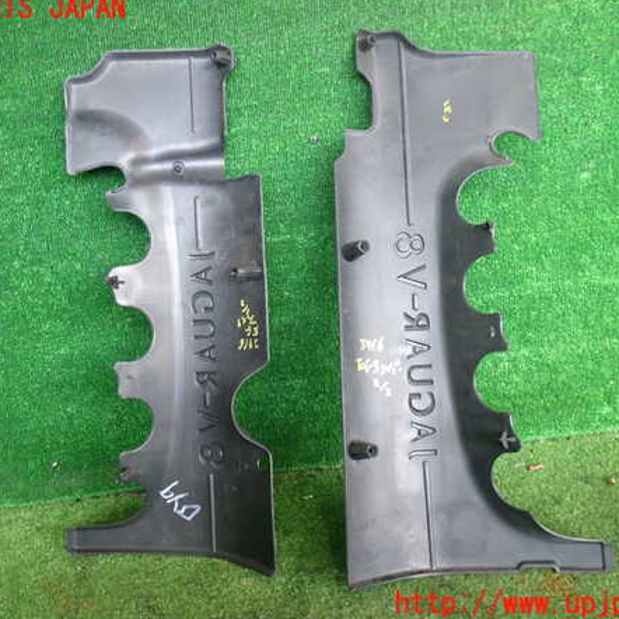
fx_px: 728
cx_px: 291
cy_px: 307
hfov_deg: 46.0
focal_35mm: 36
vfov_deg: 46.0
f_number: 2.3
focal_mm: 5.4
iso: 200
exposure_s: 1/60
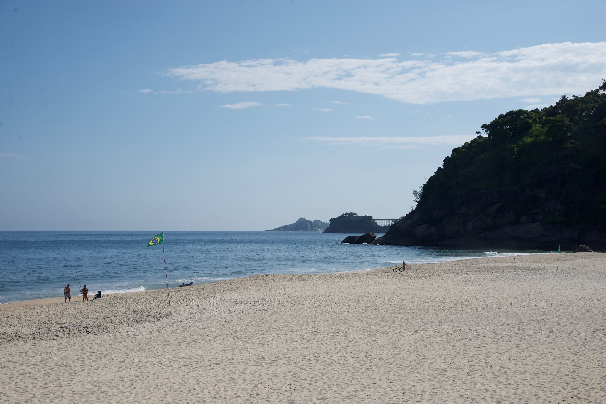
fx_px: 842
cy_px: 202
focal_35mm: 50
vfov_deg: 27.0
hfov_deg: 39.6
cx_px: 303
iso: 100
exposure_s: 1/500
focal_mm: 50
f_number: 8
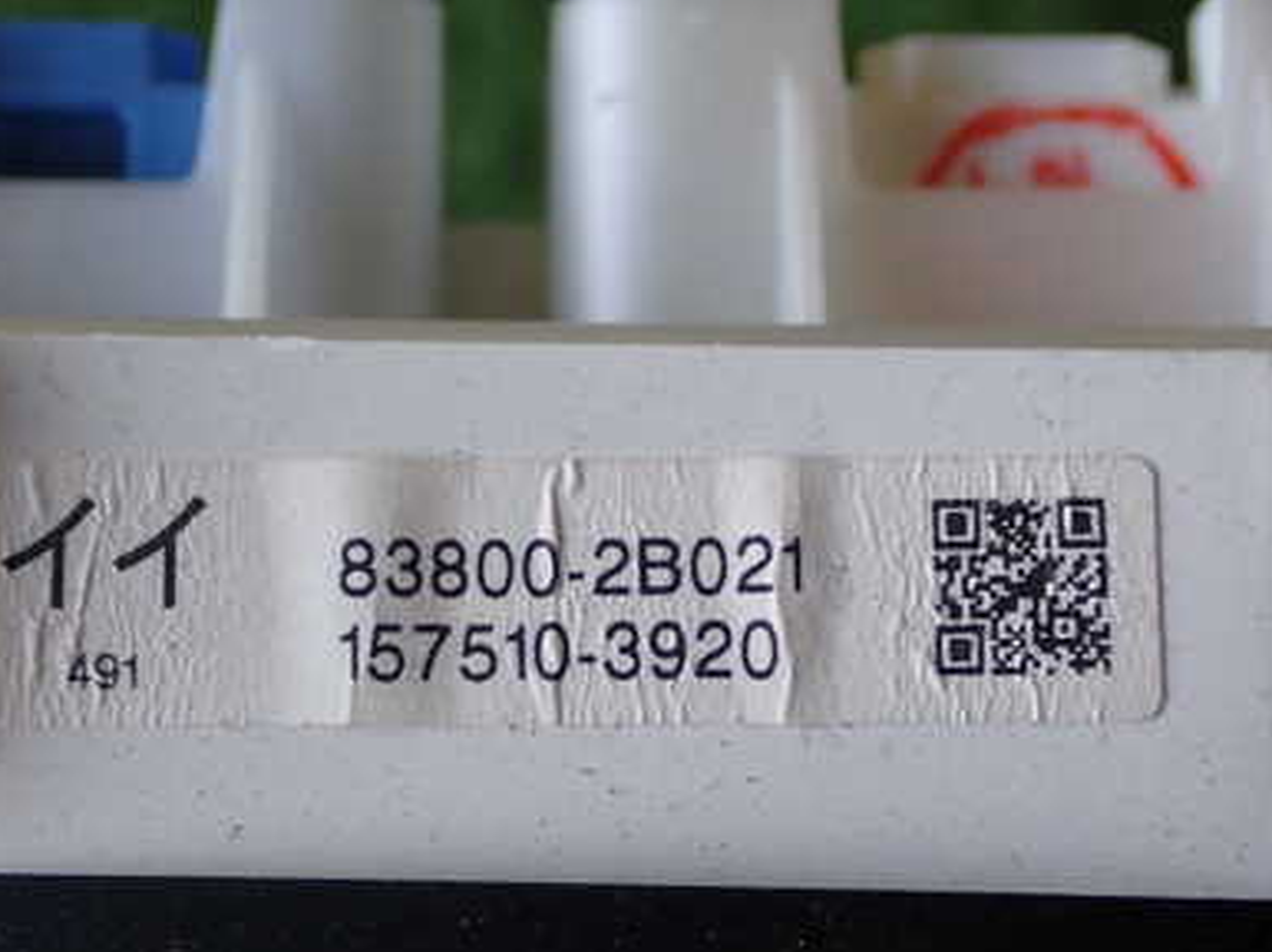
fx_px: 2864
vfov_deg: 18.8
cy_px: 608
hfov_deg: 25.0
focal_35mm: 78
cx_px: 496
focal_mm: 9.01
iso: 200
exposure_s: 1/100
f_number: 3.2
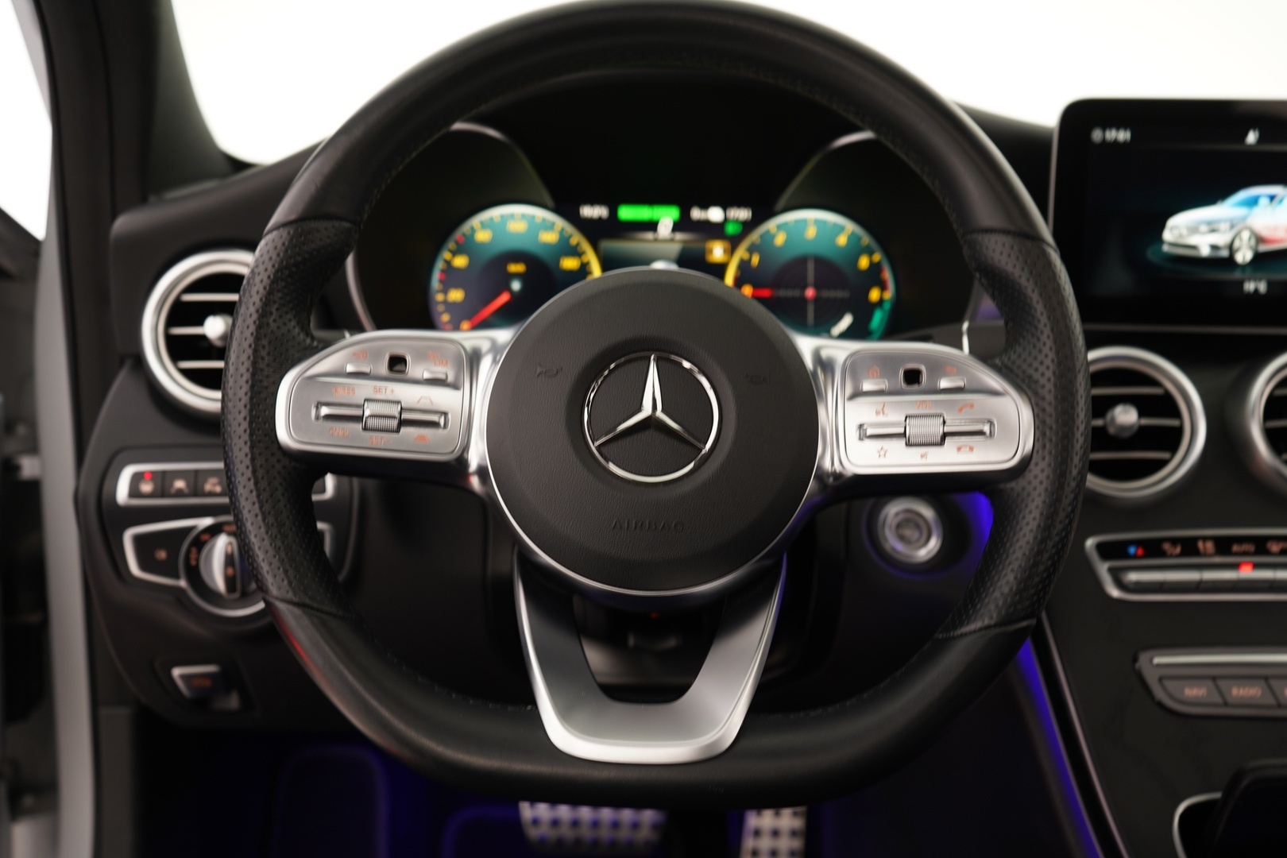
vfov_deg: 37.9
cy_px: 429
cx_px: 644
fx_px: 1251
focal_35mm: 35
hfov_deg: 54.4
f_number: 4
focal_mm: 35
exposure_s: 1/3
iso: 250
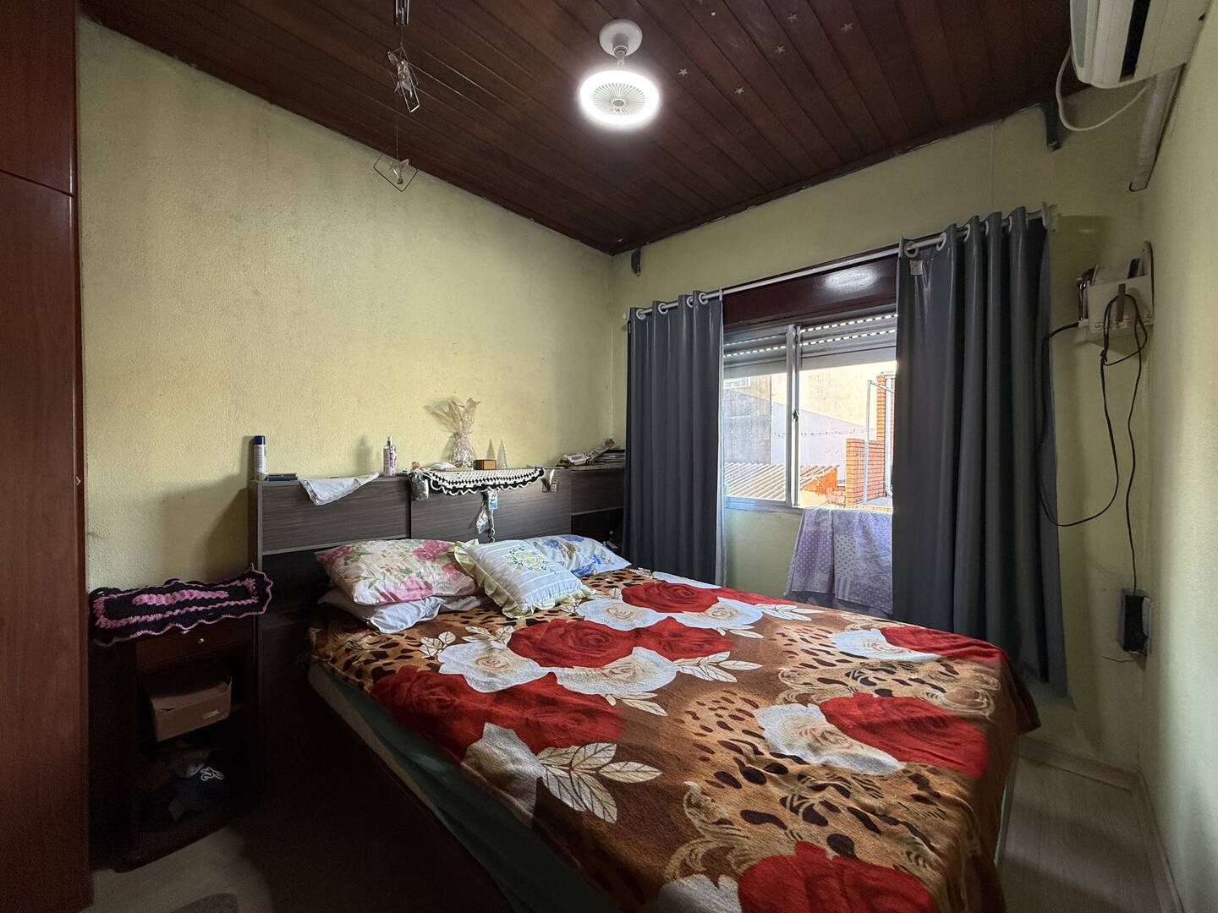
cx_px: 609
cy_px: 456
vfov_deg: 85.7
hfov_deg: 102.1
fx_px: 493
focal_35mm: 14
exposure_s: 1/99
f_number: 2.2
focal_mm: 2.22
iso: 160
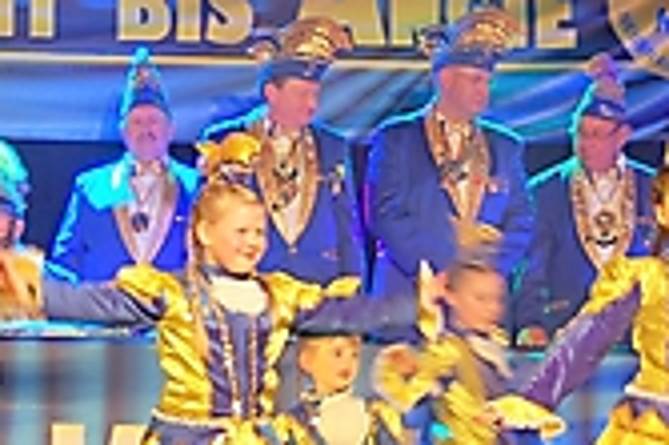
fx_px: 3806
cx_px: 238
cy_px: 172
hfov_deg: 10.0
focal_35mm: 205
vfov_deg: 6.7
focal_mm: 38
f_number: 4.8
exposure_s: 1/50
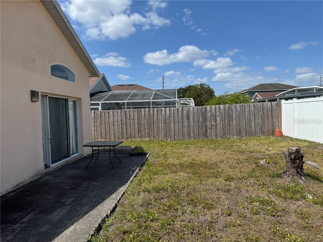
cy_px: 121
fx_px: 224
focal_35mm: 24
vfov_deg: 56.8
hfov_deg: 71.6
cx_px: 162
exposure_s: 1/6410
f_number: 1.78
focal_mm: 6.76
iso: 80
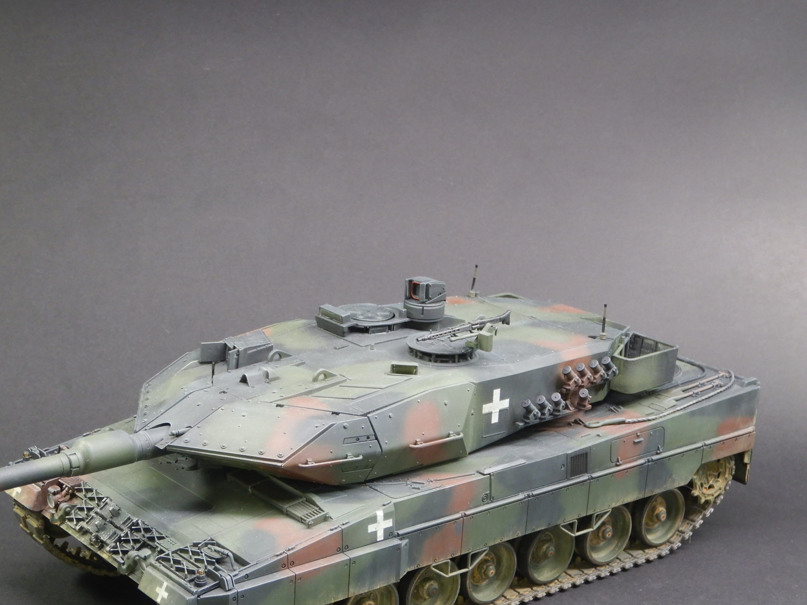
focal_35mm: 66
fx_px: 1538
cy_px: 406
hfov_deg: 29.1
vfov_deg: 22.2
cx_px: 253
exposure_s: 1/30
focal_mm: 8.5
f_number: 4.3
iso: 220
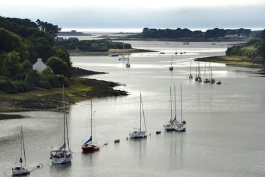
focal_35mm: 191
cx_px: 130
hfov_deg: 10.8
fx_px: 1406
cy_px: 88
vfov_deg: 7.2
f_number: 14
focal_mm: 180
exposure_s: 1/250
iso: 200
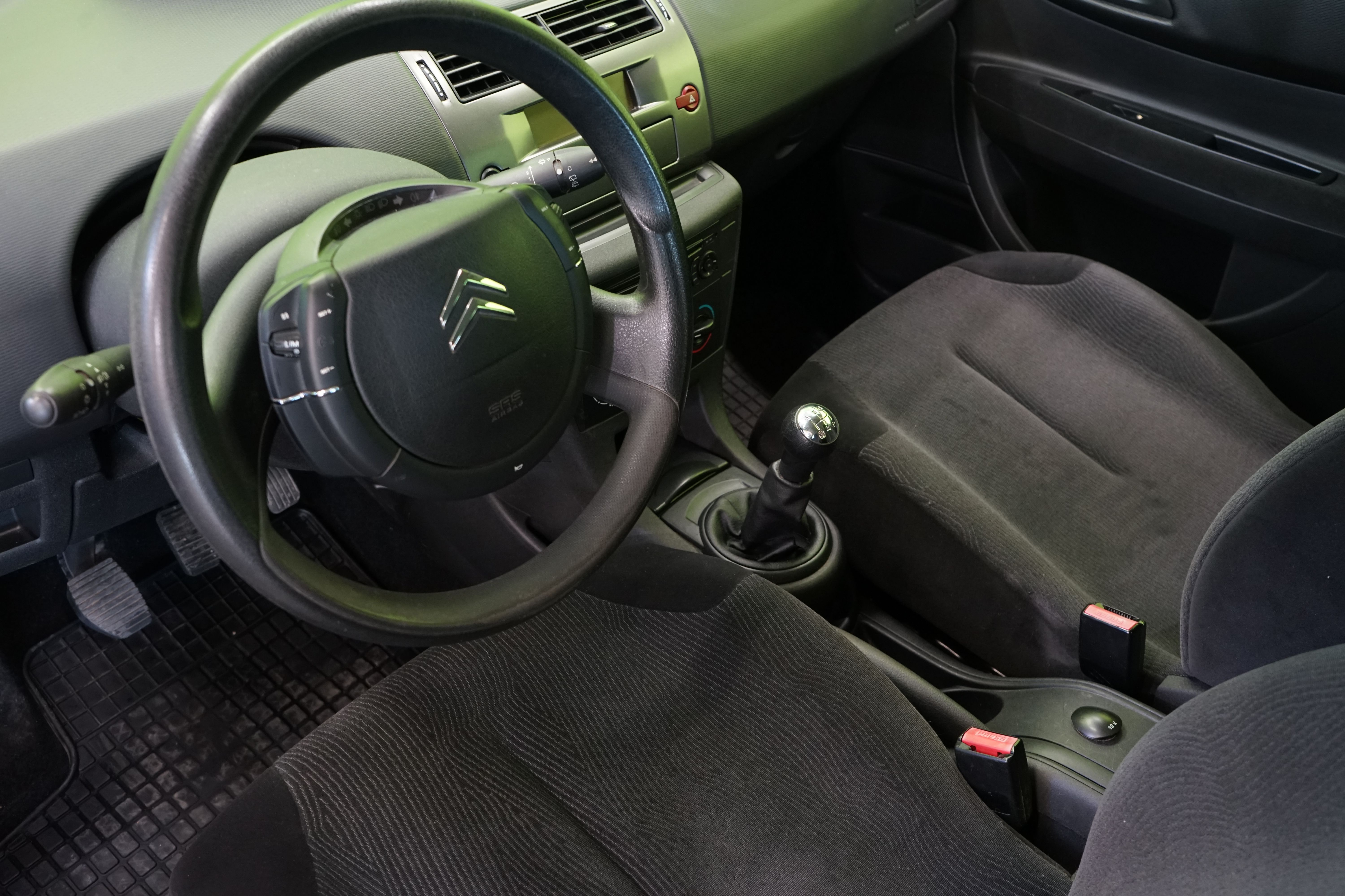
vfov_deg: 40.0
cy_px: 448
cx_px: 672
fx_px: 1233
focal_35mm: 33
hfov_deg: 57.2
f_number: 5.6
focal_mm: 33
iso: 2000
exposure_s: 1/20
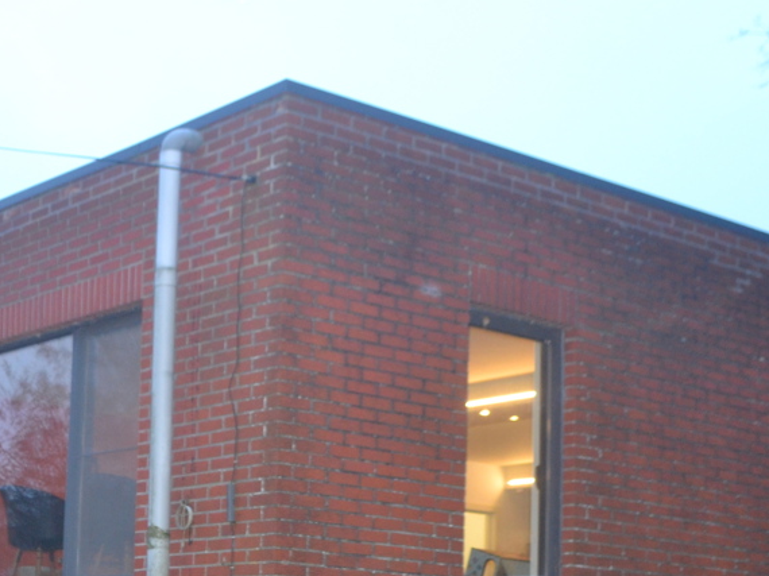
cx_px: 178
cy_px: 480
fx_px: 1554
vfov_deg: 20.7
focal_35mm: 70
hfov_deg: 27.4
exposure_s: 1/60
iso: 560
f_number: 3.5
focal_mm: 18
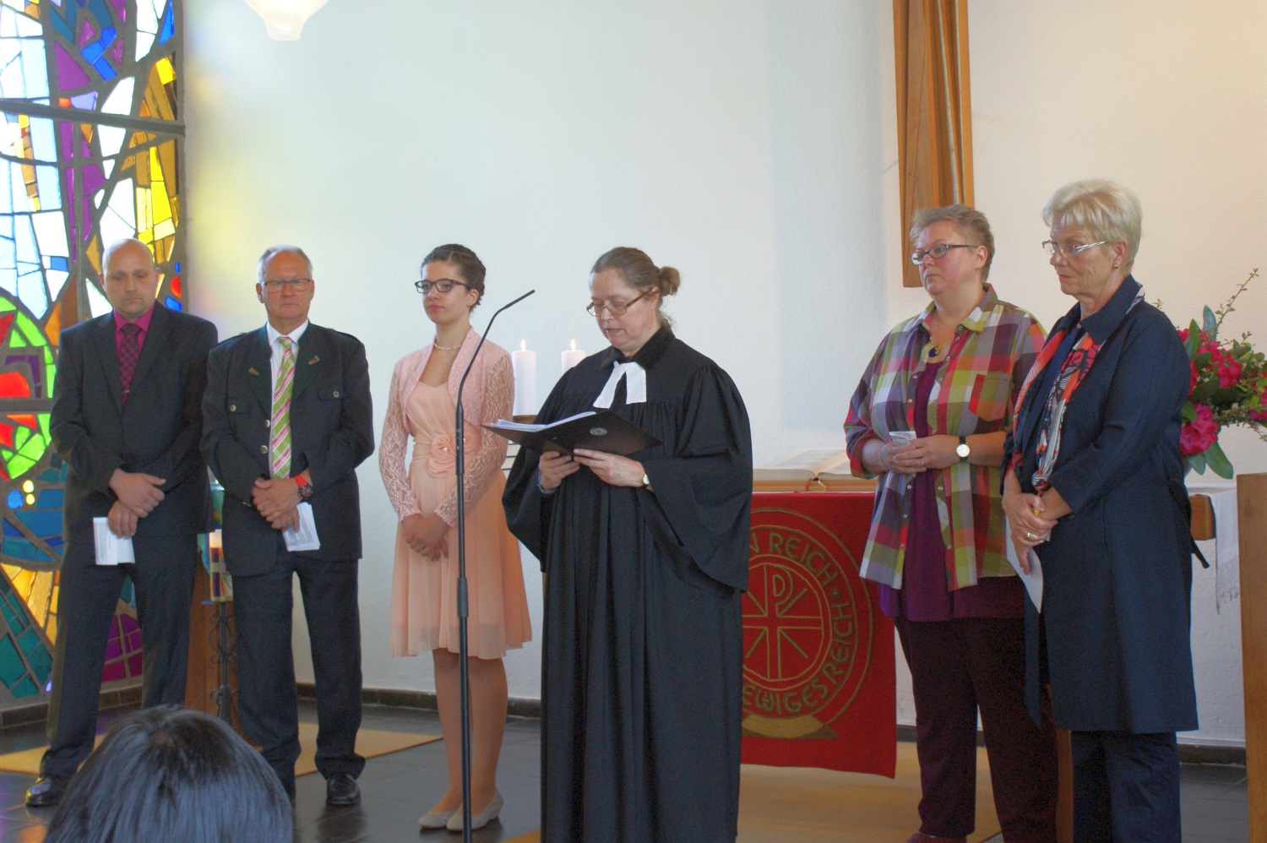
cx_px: 634
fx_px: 1846
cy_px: 422
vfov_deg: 25.7
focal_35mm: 52
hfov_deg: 37.9
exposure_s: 1/20
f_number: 5.6
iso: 400
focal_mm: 35
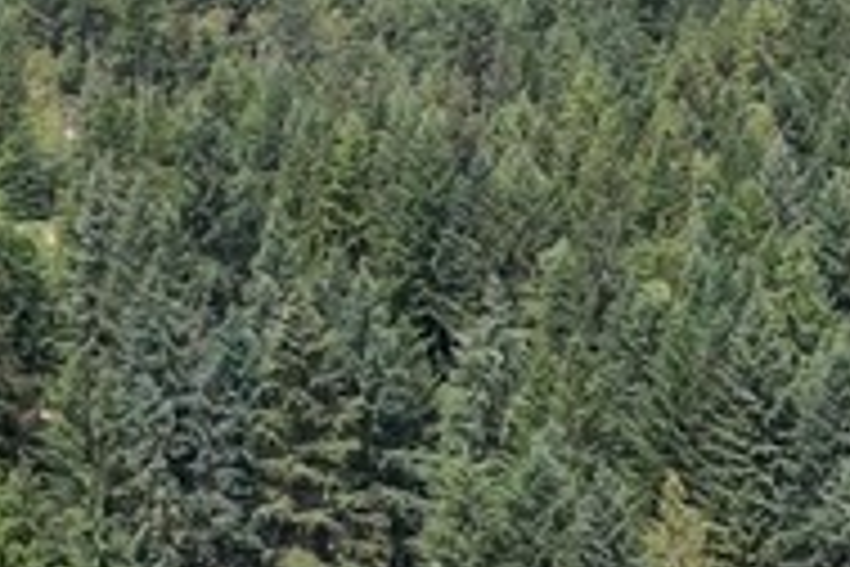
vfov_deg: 7.4
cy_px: 1305
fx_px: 4132
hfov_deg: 11.6
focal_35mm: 175
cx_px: 917
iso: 100
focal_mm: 8.38
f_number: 2.8
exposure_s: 1/1000
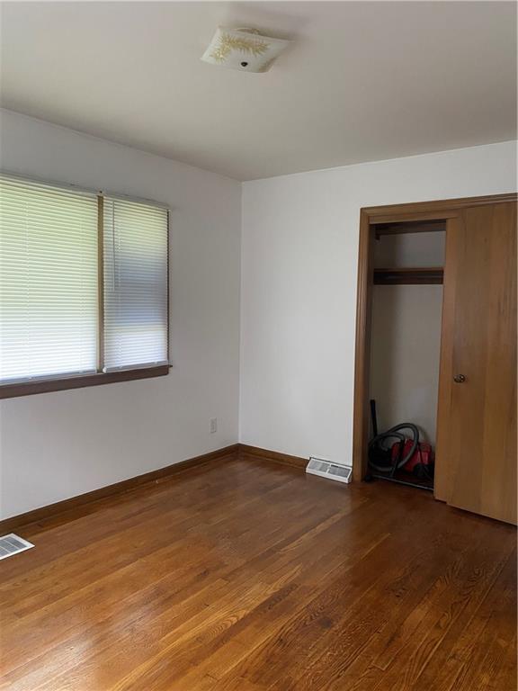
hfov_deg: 53.1
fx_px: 519
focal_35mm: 26
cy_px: 346
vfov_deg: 67.3
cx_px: 259
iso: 400
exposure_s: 1/60
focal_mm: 4.25
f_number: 1.8
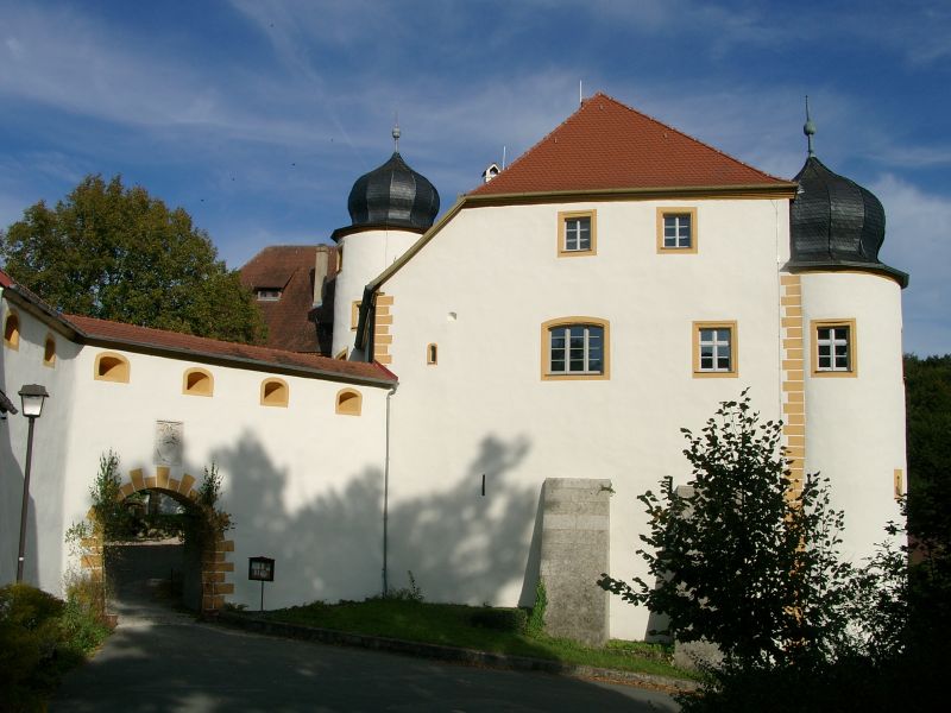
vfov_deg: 41.8
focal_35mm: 34
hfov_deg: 54.0
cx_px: 476
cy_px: 356
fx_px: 934
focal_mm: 7.13
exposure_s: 1/749
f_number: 5.6
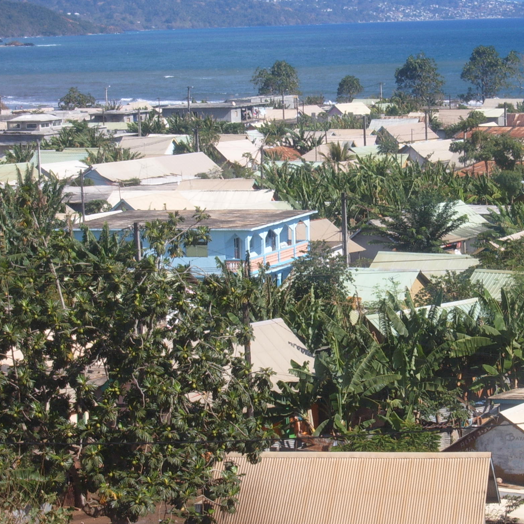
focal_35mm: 133
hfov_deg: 13.1
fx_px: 2278
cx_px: 326
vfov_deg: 13.1
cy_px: 254
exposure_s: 1/125
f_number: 10
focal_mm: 17.4
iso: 63
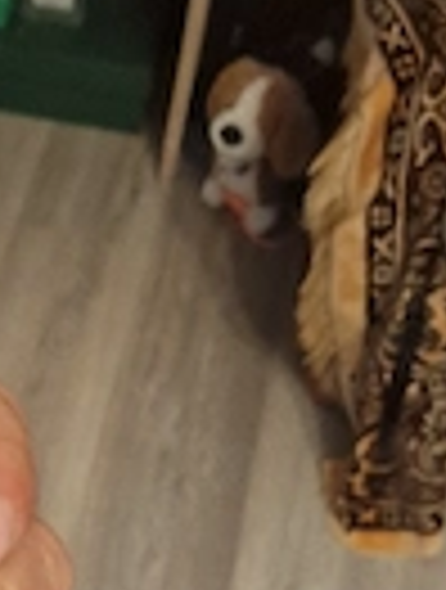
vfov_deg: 27.1
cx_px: 27
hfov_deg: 20.6
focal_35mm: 70
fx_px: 1197
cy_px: 477
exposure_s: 1/25
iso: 640
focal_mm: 6.4
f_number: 1.8
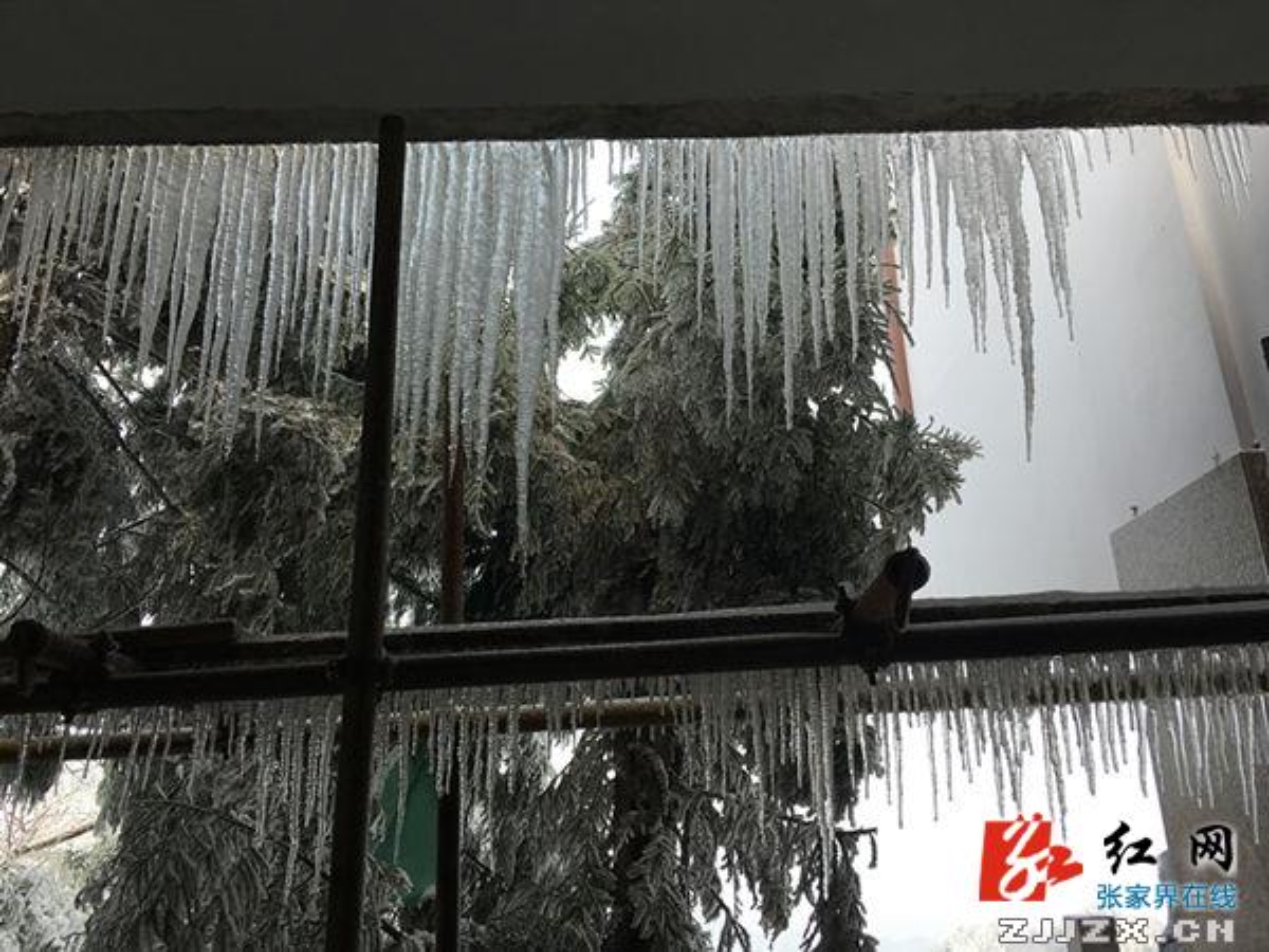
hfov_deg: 61.7
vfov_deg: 48.2
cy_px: 476
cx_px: 634
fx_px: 1063
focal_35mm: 29
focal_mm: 4.15
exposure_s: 1/403
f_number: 2.2
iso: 25
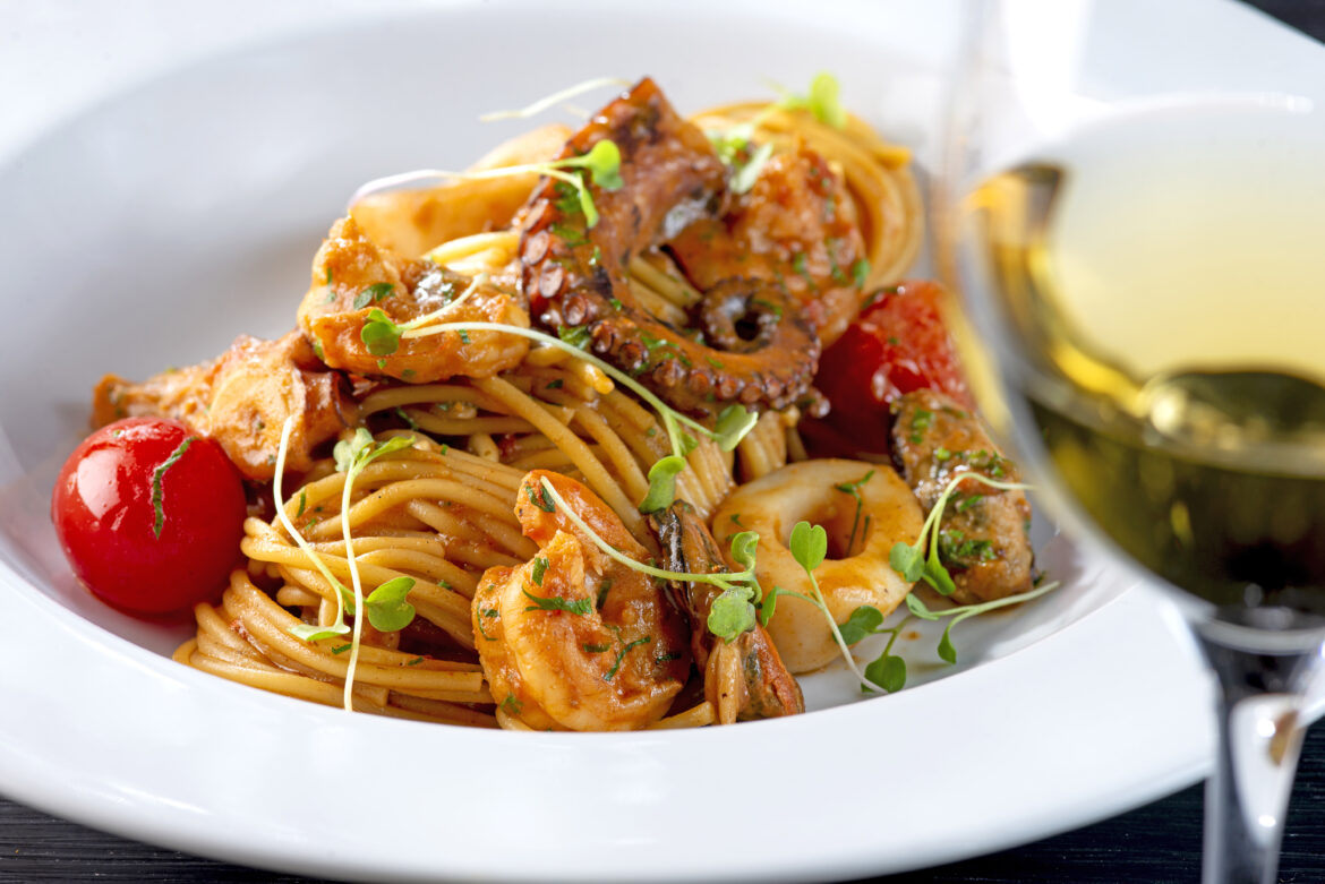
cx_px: 662
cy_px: 442
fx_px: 3866
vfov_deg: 13.1
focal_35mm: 105
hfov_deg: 19.4
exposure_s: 1/125
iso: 100
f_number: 10
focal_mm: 105
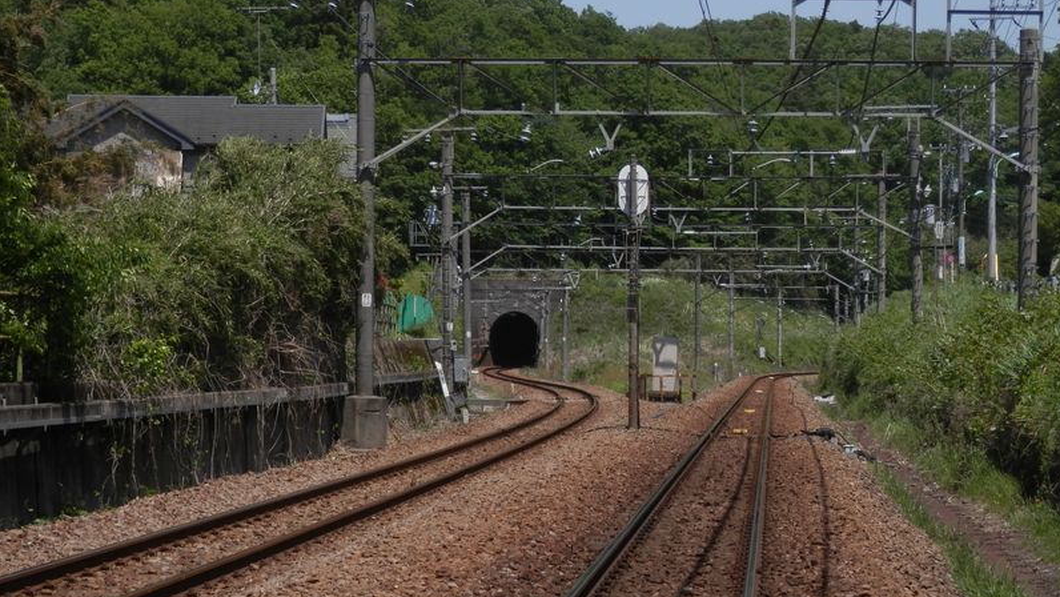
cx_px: 531
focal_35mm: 116
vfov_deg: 10.5
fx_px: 3261
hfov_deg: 18.5
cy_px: 243
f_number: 5
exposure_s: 1/640
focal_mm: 19
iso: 80
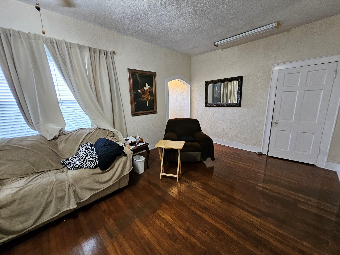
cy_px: 128
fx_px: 128
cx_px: 170
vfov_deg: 89.9
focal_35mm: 13
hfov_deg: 106.2
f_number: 2.2
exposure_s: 1/30
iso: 320
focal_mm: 1.74
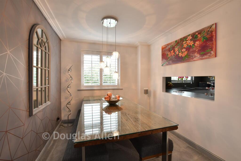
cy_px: 80
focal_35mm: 15
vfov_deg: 77.3
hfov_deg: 100.4
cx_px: 120
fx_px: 100
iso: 400
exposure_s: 1/8
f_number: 8
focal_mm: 10
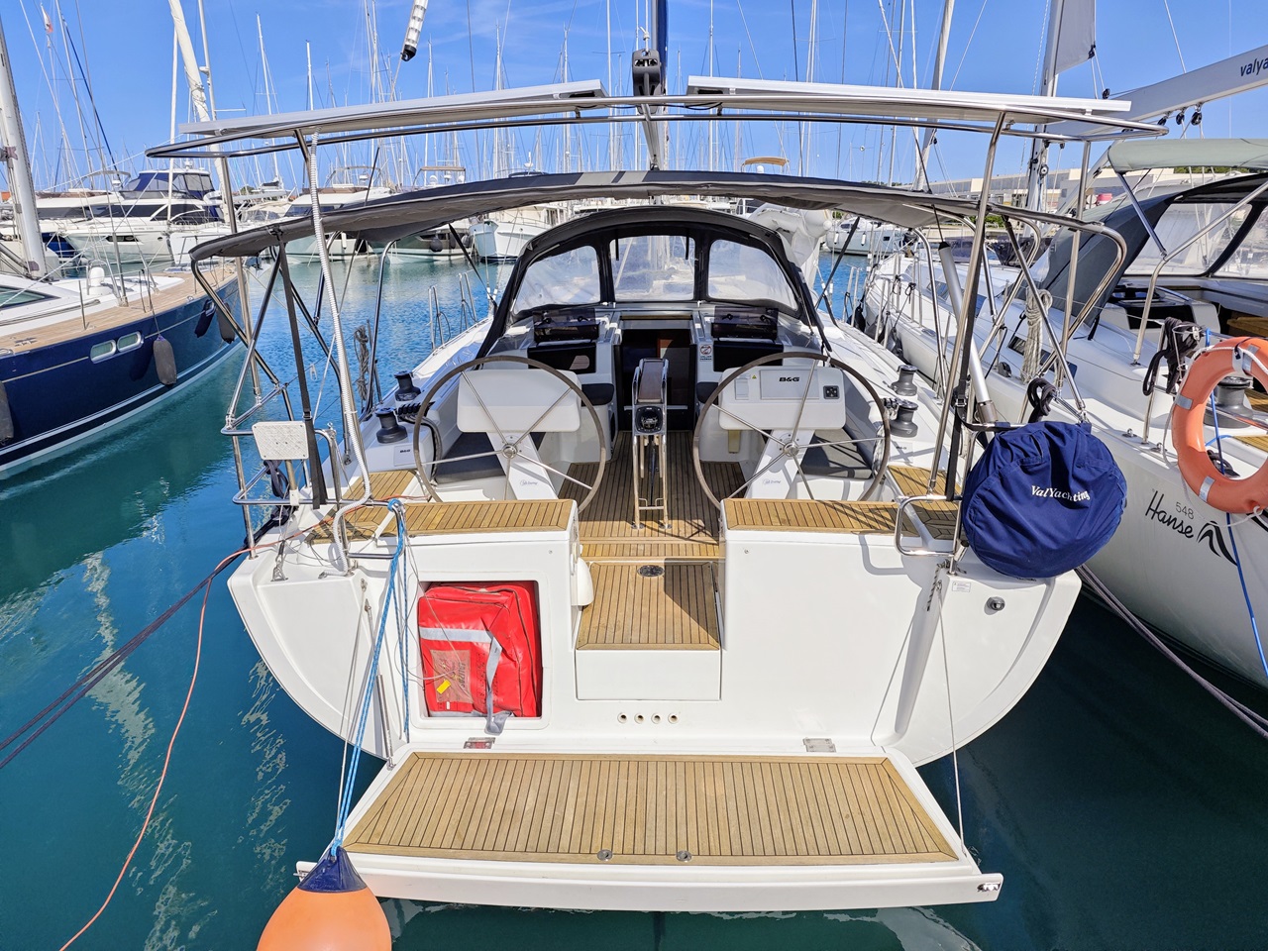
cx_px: 634
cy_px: 476
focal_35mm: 23
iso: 50
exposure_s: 1/5787
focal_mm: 6.55
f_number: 1.6
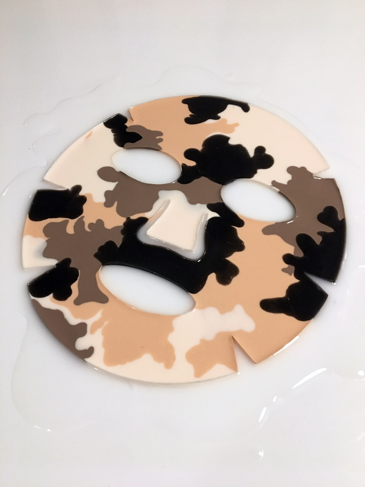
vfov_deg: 61.7
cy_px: 244
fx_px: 408
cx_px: 182
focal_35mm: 29
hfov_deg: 48.2
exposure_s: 1/33
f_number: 2.2
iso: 200
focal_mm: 4.15
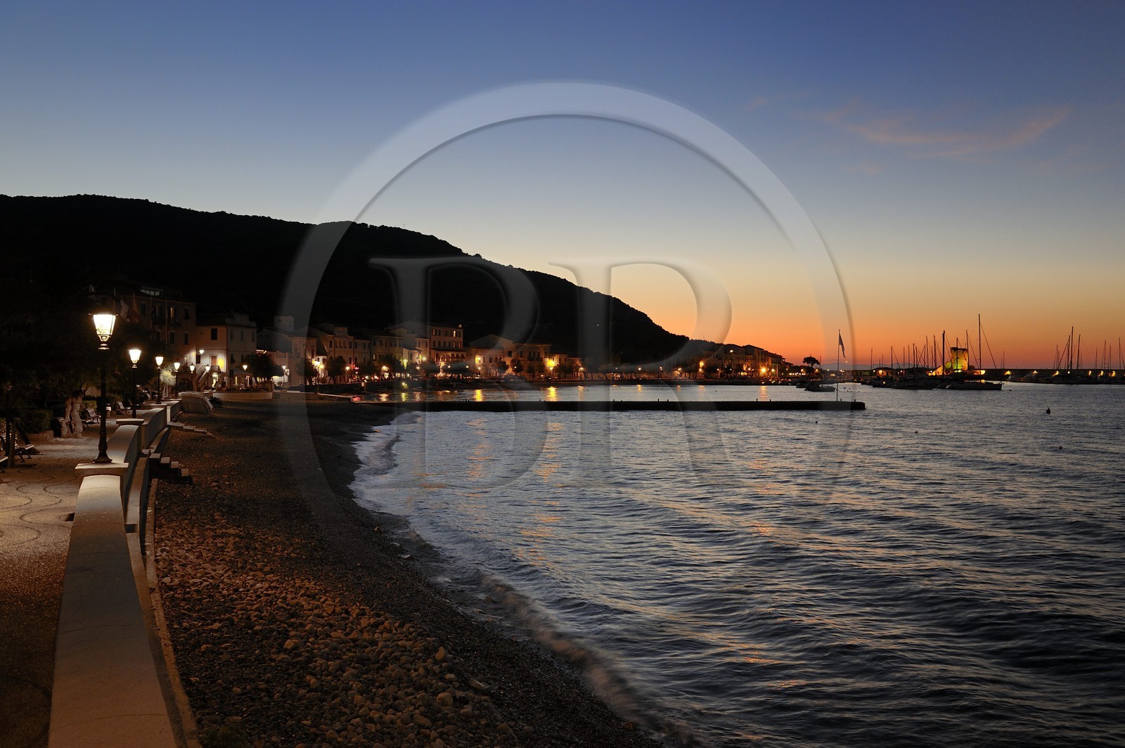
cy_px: 374
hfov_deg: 58.8
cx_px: 562
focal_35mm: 32
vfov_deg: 41.0
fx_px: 999
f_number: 5
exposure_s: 1/6
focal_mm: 32
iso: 800
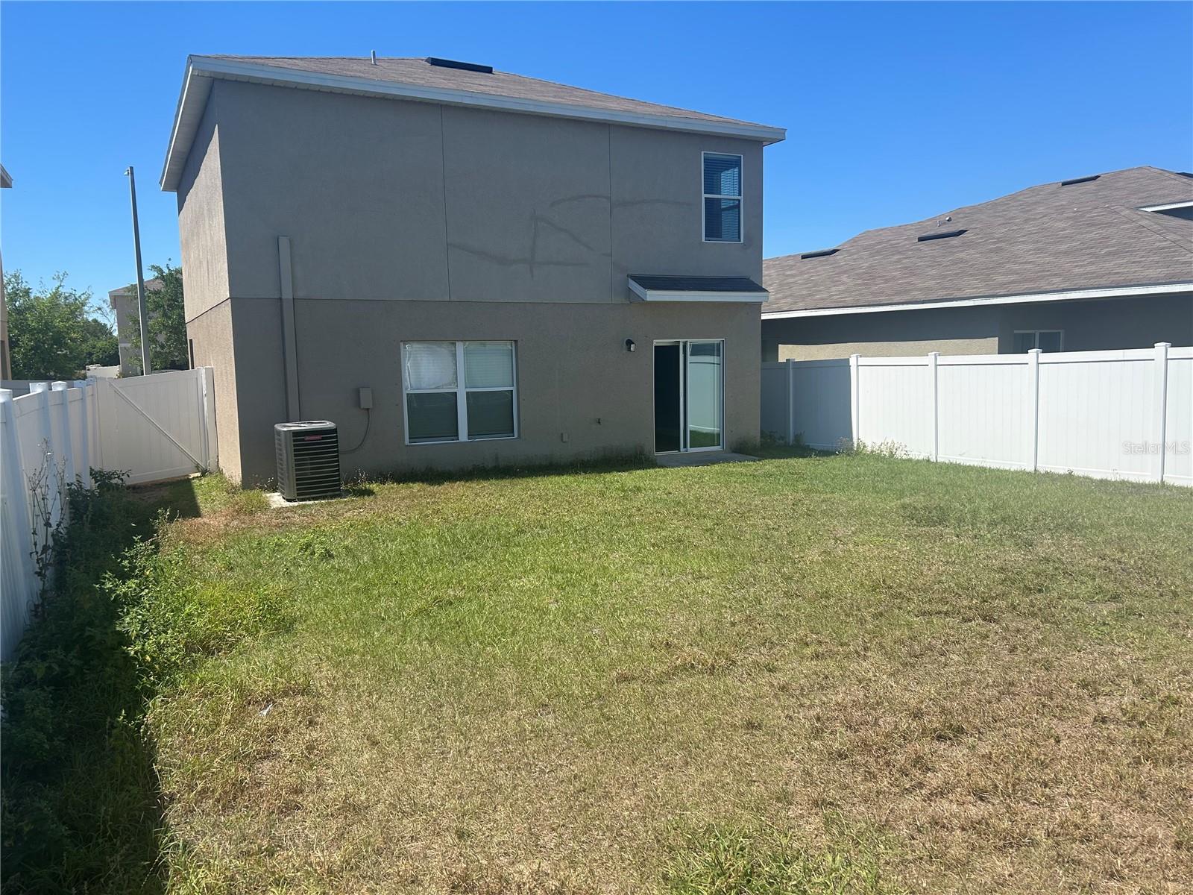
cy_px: 448
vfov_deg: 53.1
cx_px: 596
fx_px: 896
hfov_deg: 67.3
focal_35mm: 26
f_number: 1.5
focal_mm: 5.7
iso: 50
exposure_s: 1/3460
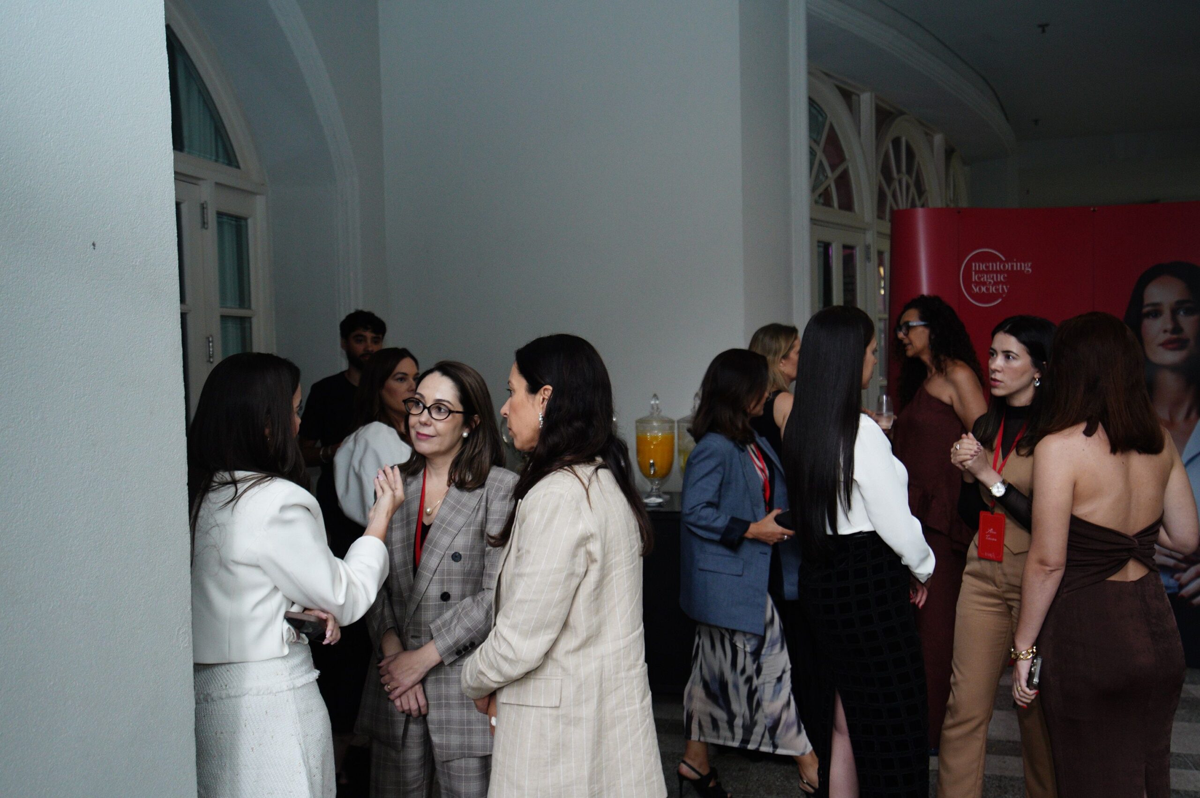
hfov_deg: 54.5
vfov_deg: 37.8
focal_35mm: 35
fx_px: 1166
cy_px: 399
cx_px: 600
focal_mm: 35
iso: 2500
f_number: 4
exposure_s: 1/160
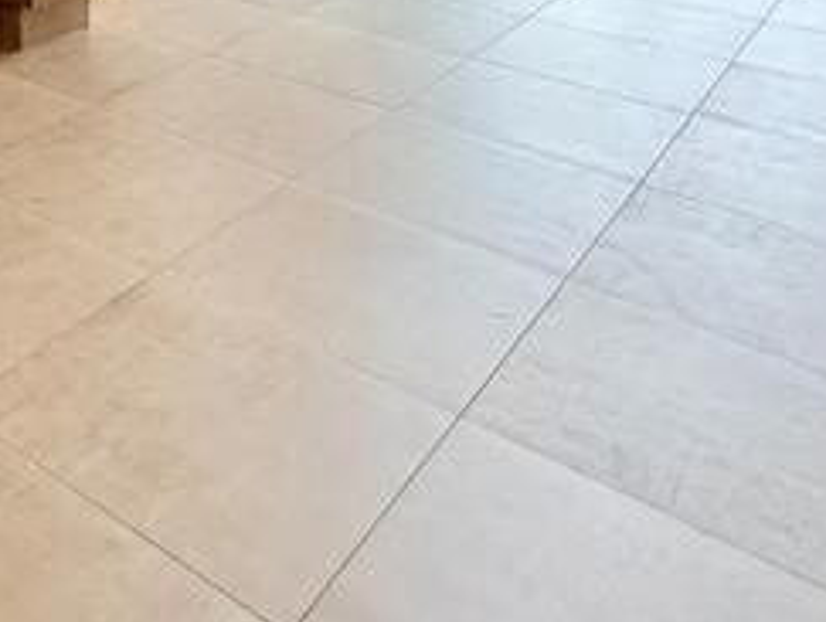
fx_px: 1099
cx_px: -58
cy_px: -309
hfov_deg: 35.8
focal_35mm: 46
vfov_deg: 24.6
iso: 320
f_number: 2.2
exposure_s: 1/99
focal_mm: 2.22
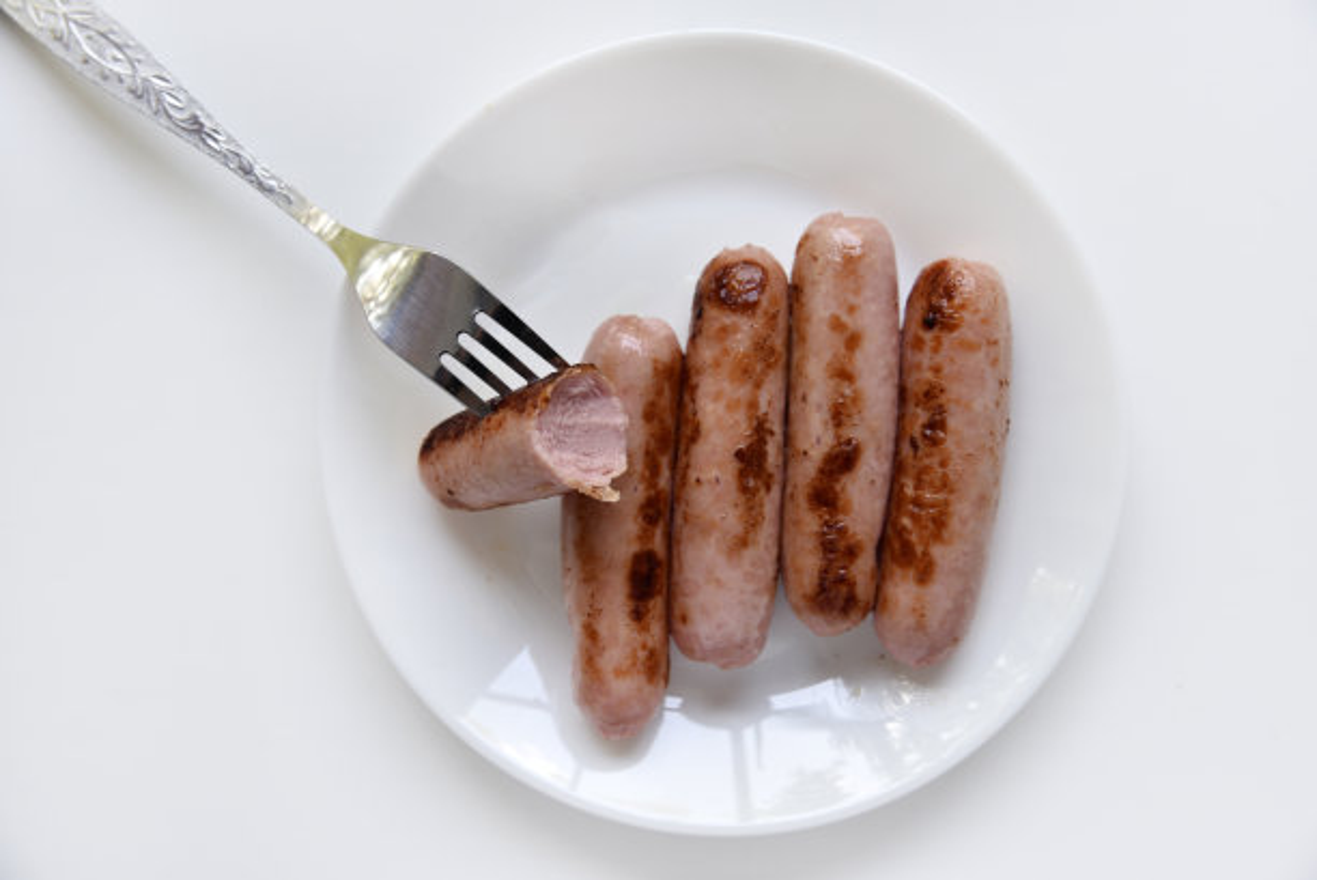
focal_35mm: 48
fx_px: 1757
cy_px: 440
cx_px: 658
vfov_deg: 28.1
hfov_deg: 41.1
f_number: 5.6
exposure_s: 1/20
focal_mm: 48
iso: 100
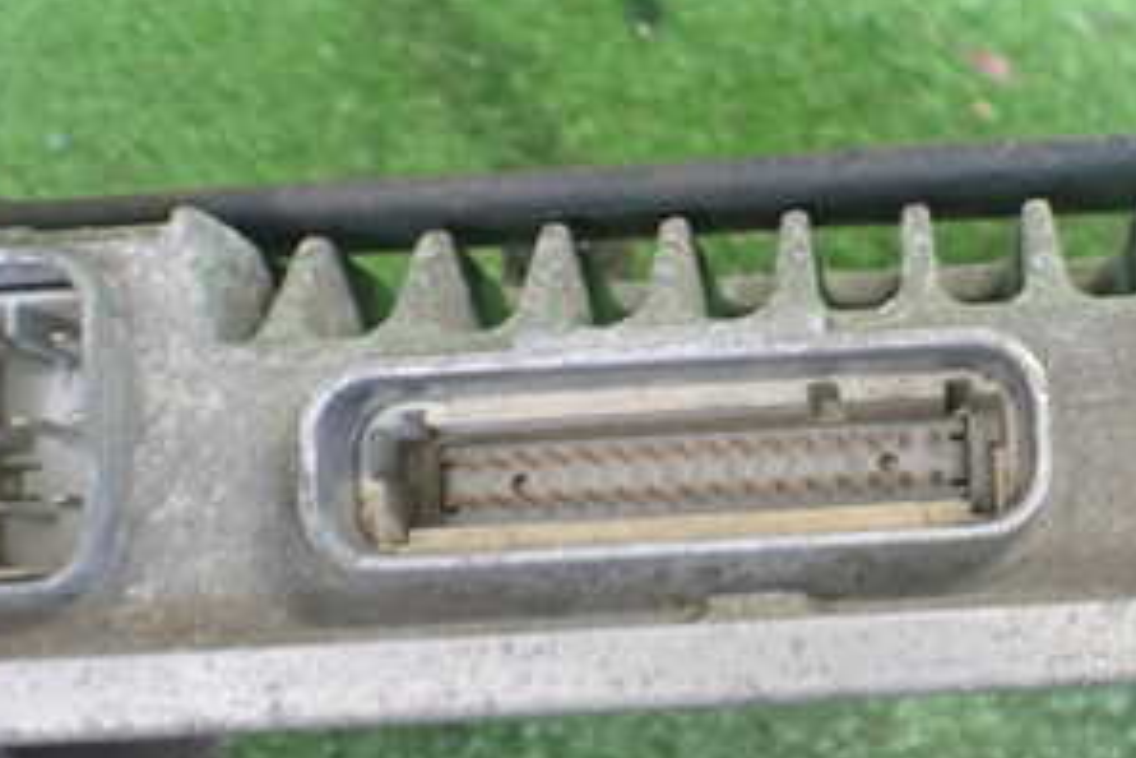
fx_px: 1988
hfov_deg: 31.1
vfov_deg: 21.6
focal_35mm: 63
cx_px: 914
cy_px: 413
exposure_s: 1/60
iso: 800
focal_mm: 5.4
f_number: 2.3
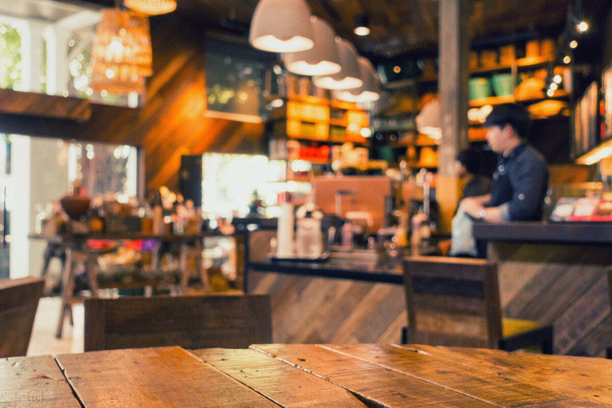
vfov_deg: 31.2
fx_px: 731
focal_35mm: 43
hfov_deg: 45.4
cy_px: 204
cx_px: 306
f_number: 2.8
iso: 400
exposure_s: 1/50
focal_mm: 15.94
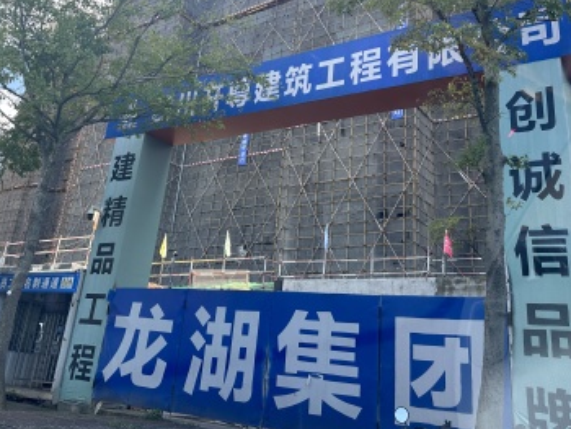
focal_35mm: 36
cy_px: 127
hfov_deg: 51.3
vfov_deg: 39.0
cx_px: 270
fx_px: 594
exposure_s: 1/516
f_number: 1.78
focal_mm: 6.86
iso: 80
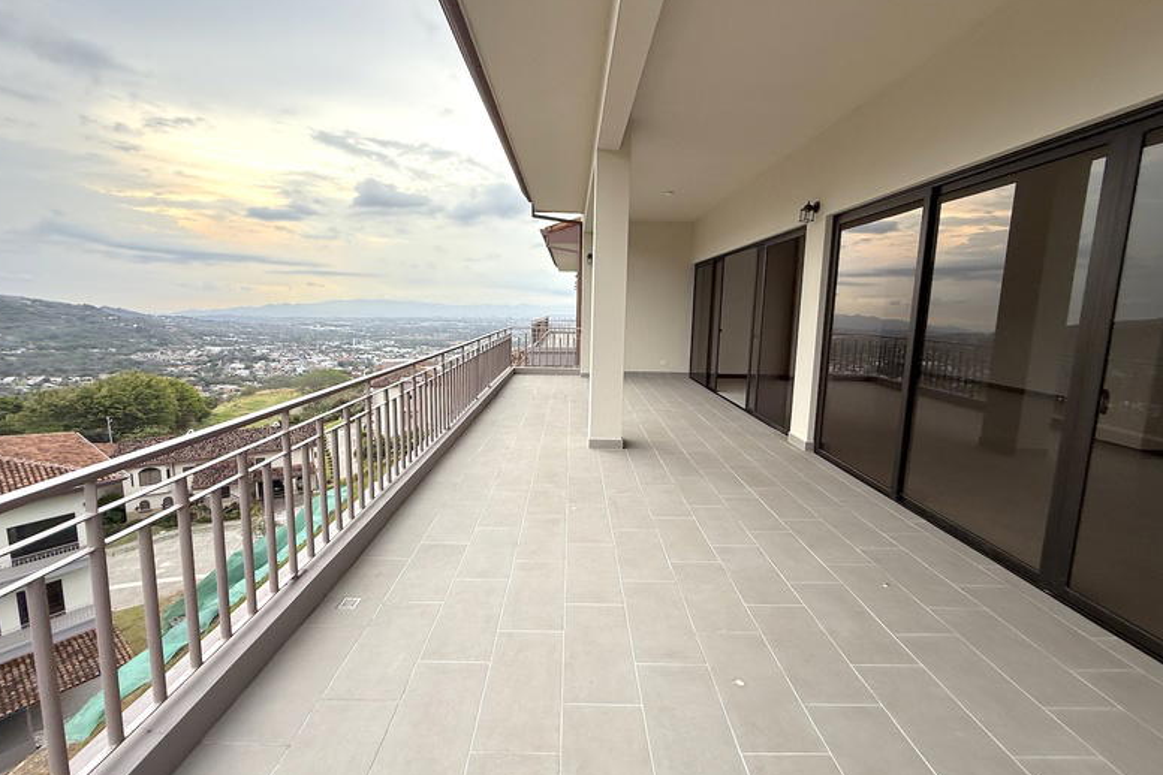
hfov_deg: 100.4
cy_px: 371
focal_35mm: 15
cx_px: 576
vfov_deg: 77.3
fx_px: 485
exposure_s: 1/709
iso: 64
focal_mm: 2.22
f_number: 2.2
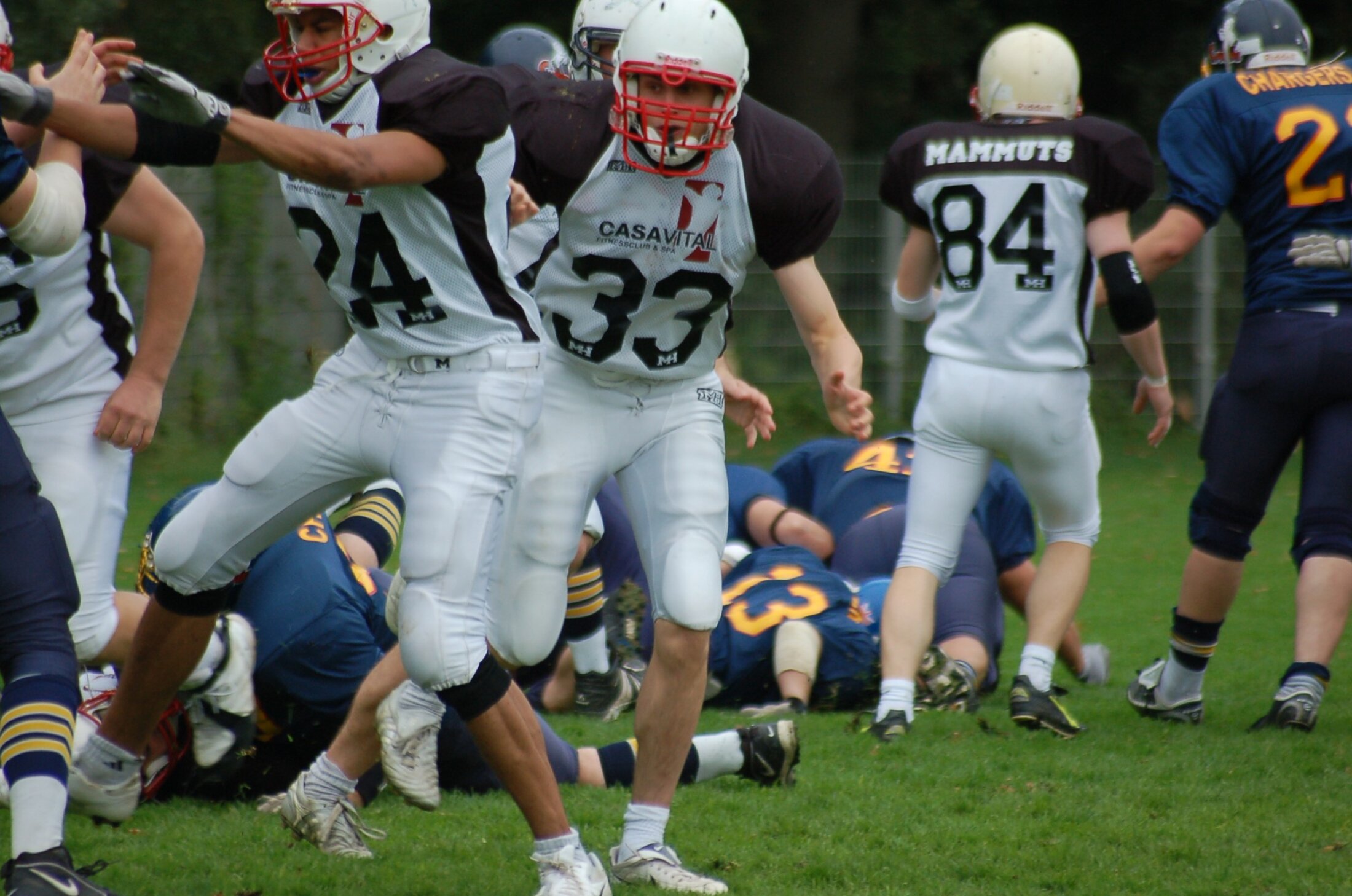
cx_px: 676
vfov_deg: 3.0
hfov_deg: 4.6
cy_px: 448
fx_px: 16868
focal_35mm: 450
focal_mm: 300
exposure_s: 1/500
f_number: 5.6
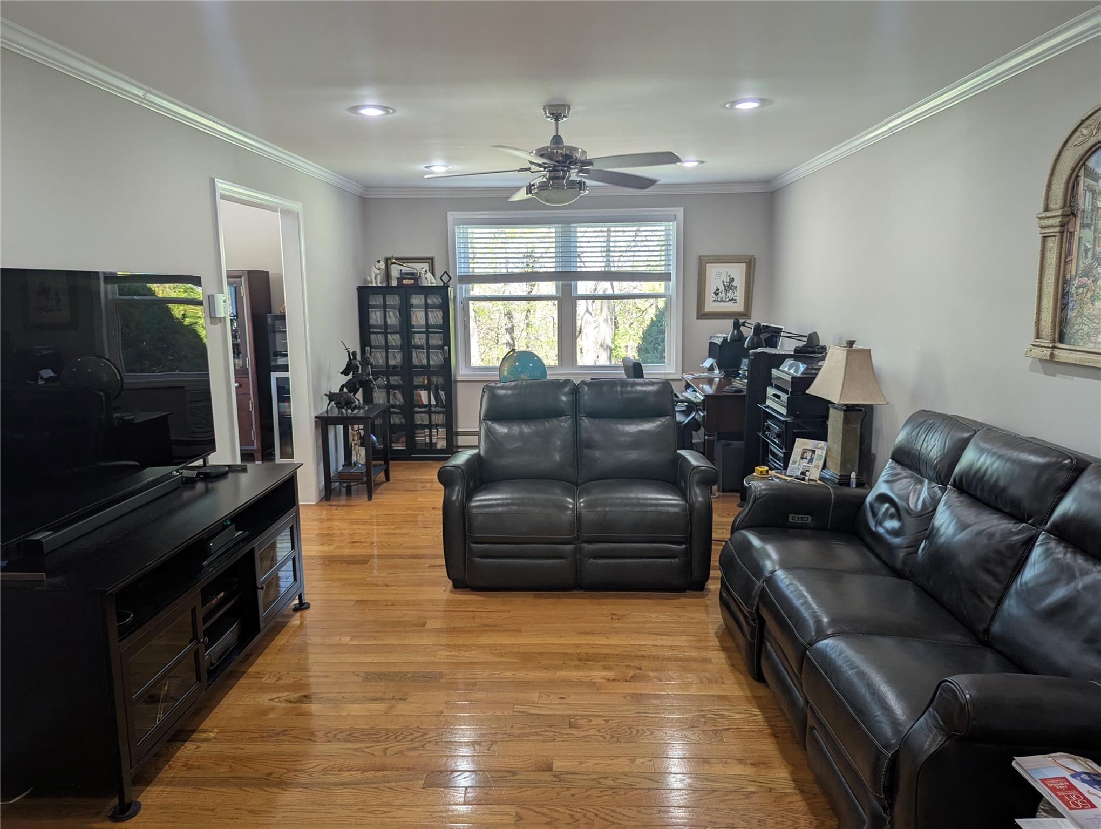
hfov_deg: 71.5
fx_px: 764
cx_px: 550
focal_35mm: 24
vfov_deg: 56.9
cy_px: 414
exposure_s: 1/120
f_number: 1.85
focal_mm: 6.81
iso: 93
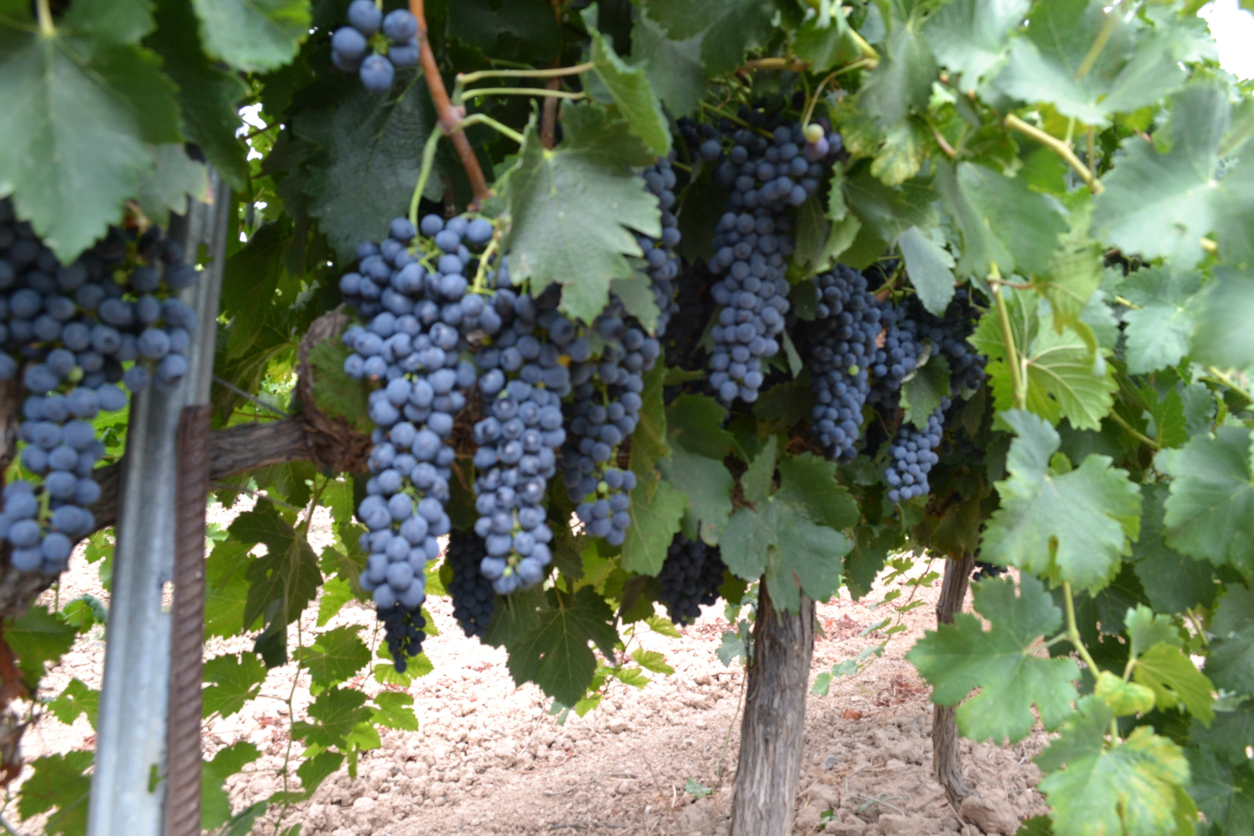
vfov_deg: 47.9
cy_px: 418
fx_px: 940
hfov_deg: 67.4
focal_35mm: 27
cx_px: 627
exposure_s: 1/125
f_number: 8
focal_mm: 18
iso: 400
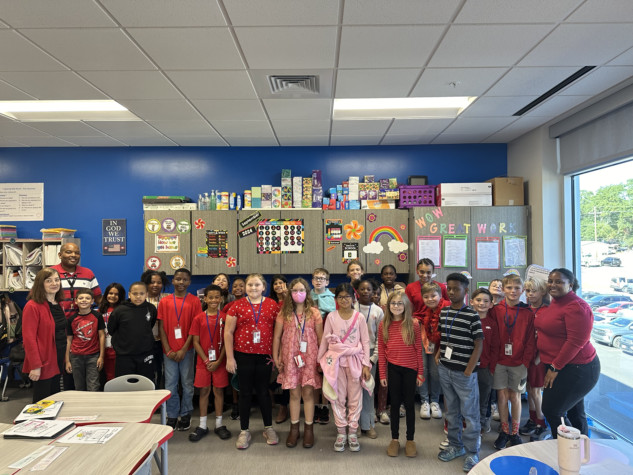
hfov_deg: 71.6
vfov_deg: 56.8
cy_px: 238
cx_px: 316
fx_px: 439
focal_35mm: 24
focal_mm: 6.86
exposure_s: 1/120
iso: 160
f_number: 1.78
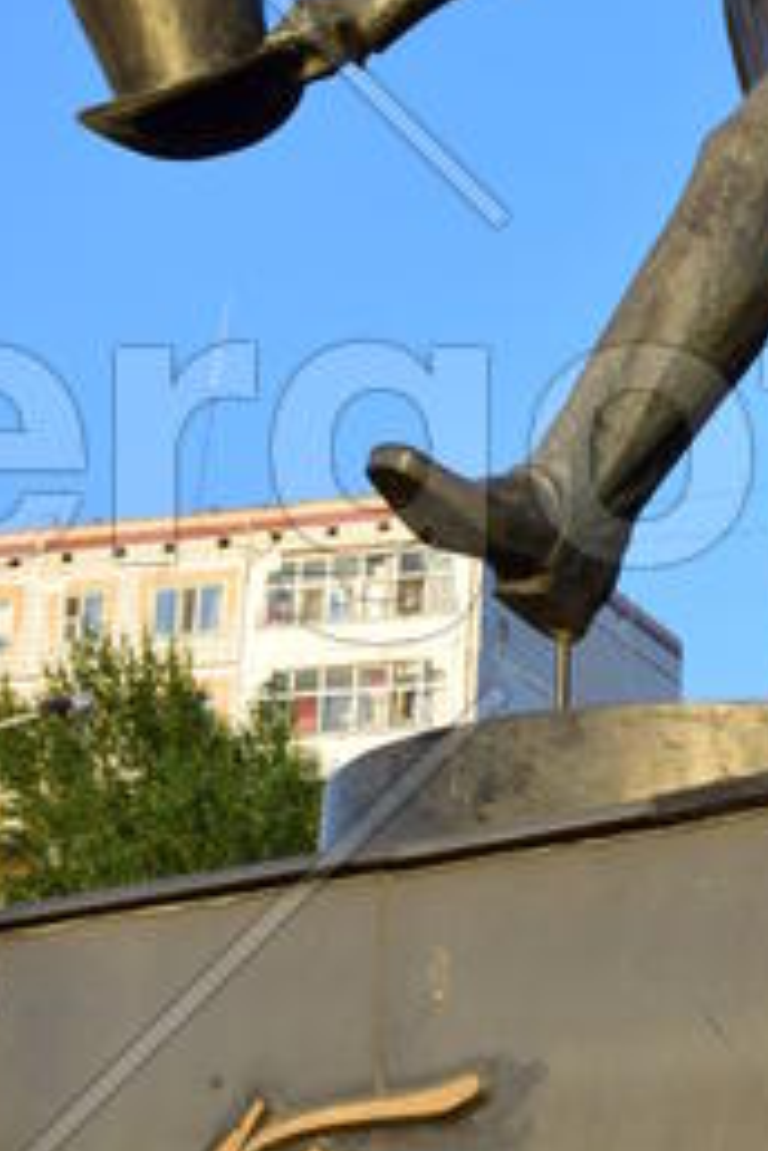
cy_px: 455
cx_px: 735
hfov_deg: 12.6
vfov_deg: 18.9
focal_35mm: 108
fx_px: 3456
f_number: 14
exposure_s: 1/25
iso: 100
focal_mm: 32
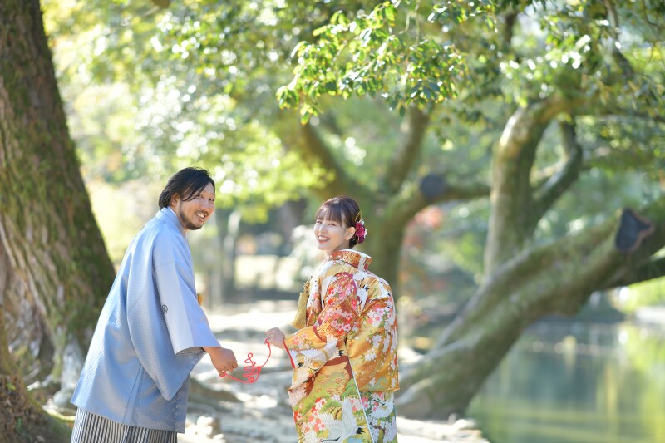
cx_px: 332
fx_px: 1939
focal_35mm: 105
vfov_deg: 13.0
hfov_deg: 19.5
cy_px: 222
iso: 200
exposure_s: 1/500
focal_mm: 105
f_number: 2
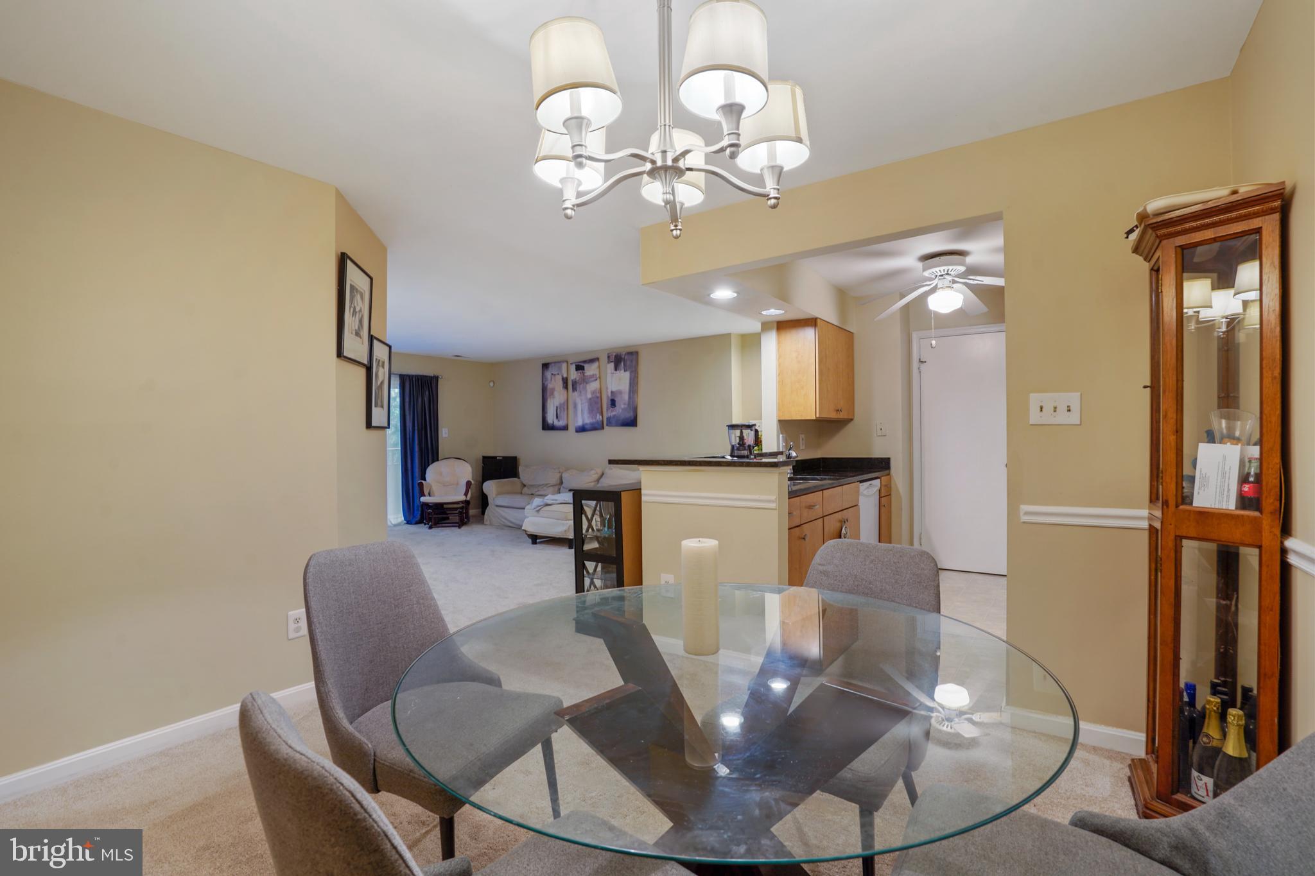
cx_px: 658
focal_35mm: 16
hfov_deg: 96.7
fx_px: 584
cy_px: 438
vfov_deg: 73.7
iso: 100
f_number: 8
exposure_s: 6
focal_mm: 16
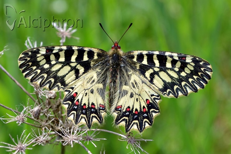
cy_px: 77
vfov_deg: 16.6
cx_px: 116
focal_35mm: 82
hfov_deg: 24.6
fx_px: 530
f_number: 8
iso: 100
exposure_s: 1/200
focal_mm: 55
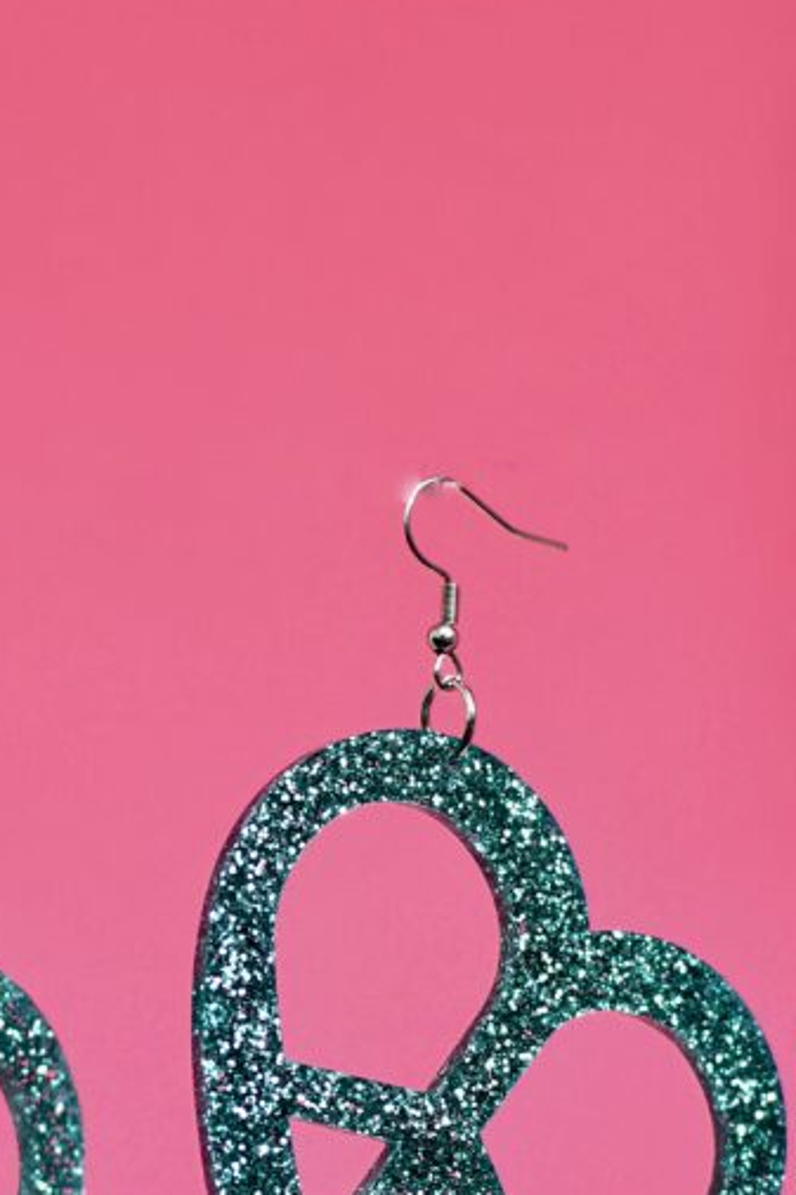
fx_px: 4480
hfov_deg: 10.1
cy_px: 1010
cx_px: 128
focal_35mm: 135
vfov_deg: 15.1
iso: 125
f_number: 4
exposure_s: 1/800
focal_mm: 35
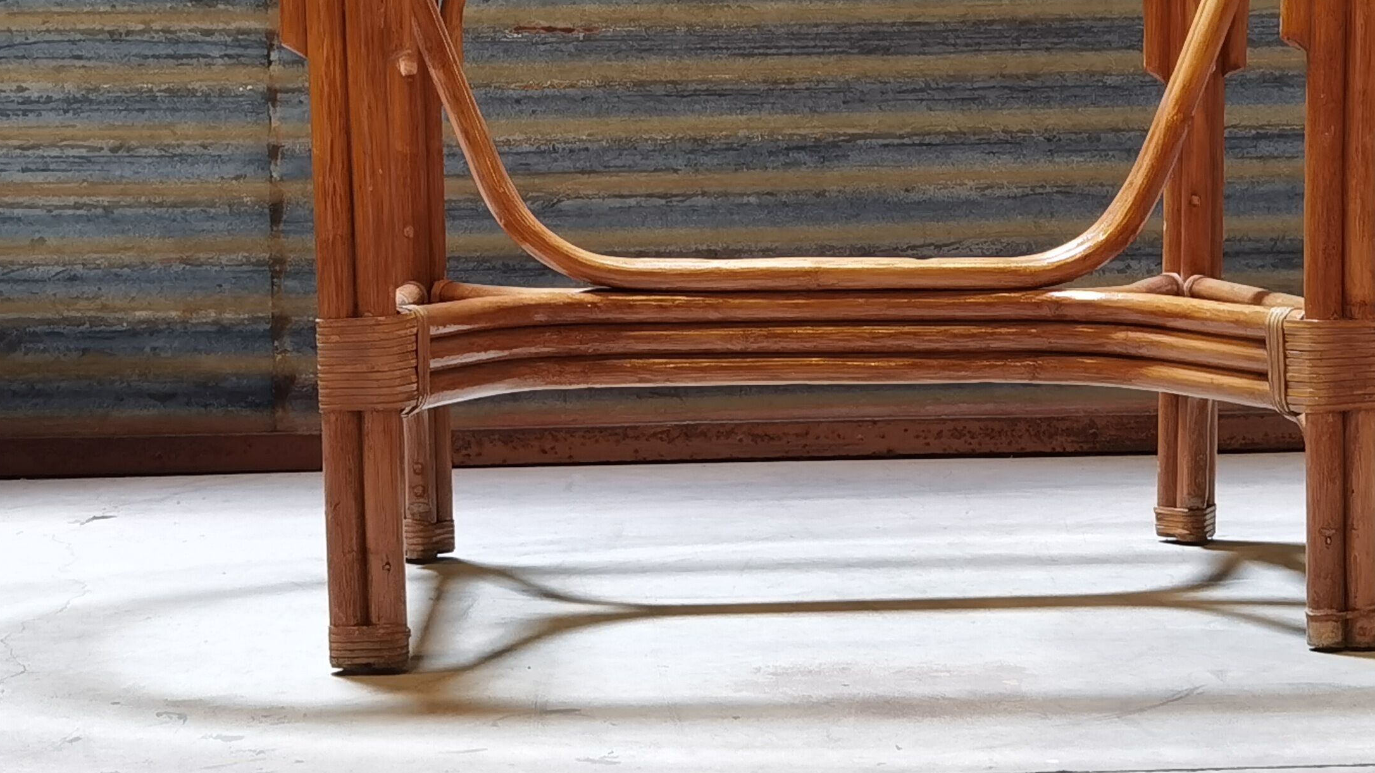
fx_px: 2771
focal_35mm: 76
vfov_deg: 15.8
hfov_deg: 27.8
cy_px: 179
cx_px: 832
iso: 250
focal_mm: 6.71
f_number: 1.9
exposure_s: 1/33.3
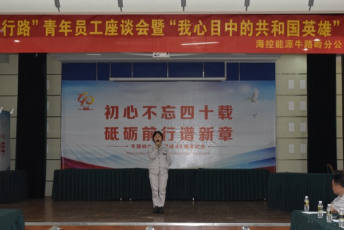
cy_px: 115
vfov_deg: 20.2
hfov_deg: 29.9
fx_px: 645
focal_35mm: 68
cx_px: 172
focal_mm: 45
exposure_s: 1/80
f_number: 5.3
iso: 1250
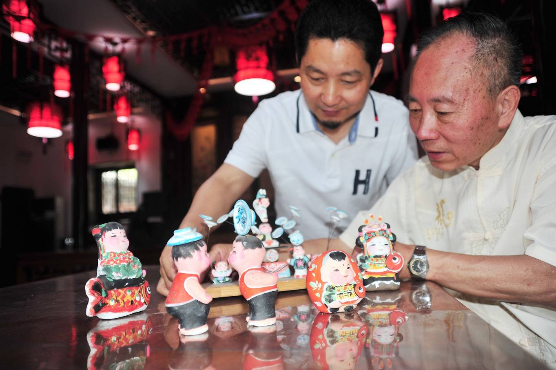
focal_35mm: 56
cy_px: 185
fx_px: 864
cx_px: 278
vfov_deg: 24.2
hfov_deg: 35.7
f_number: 3.8
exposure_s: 1/60
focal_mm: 56
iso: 200
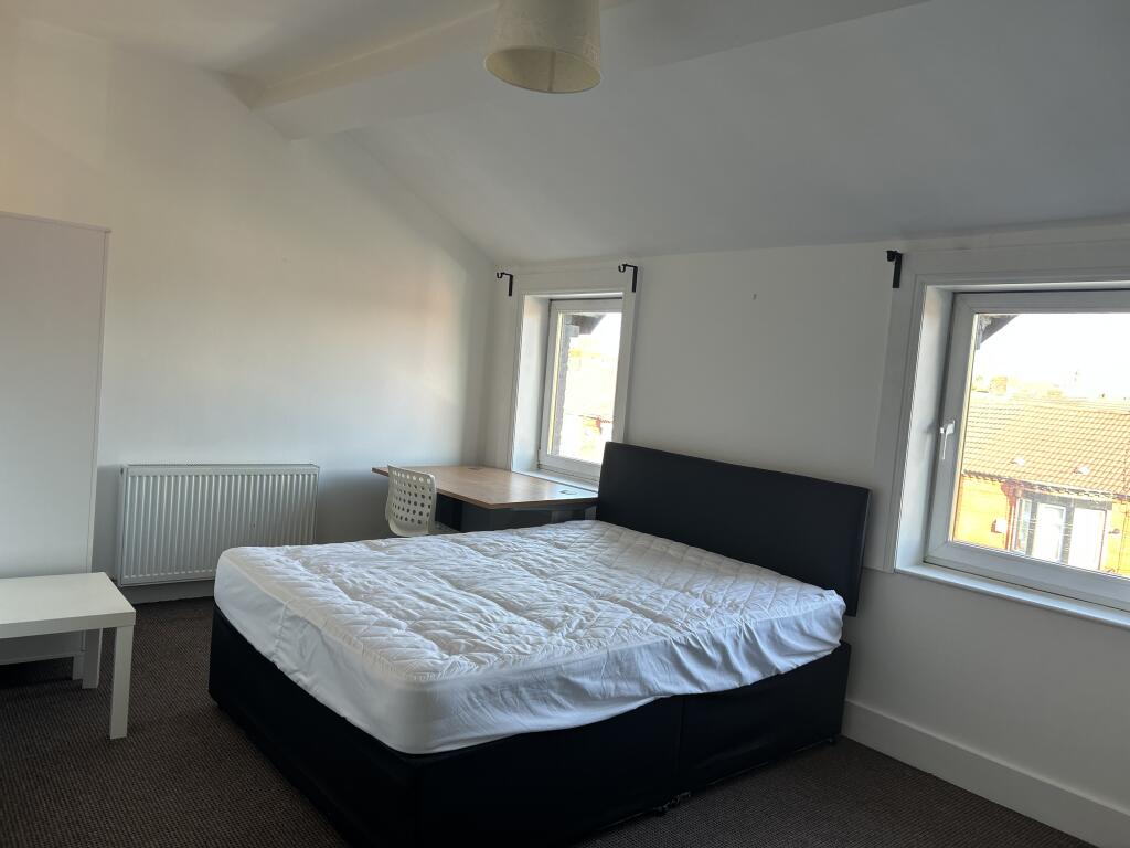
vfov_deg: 53.1
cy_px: 424
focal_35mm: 26
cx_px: 565
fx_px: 849
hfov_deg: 67.3
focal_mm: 5.7
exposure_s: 1/121
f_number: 1.5
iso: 64
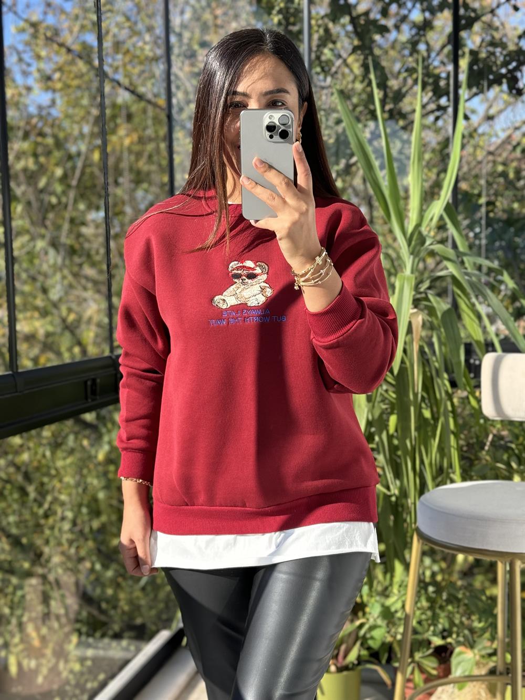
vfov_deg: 39.7
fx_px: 970
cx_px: 262
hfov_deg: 30.3
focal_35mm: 48
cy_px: 350
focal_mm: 6.76
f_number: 1.78
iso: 64
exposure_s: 1/499
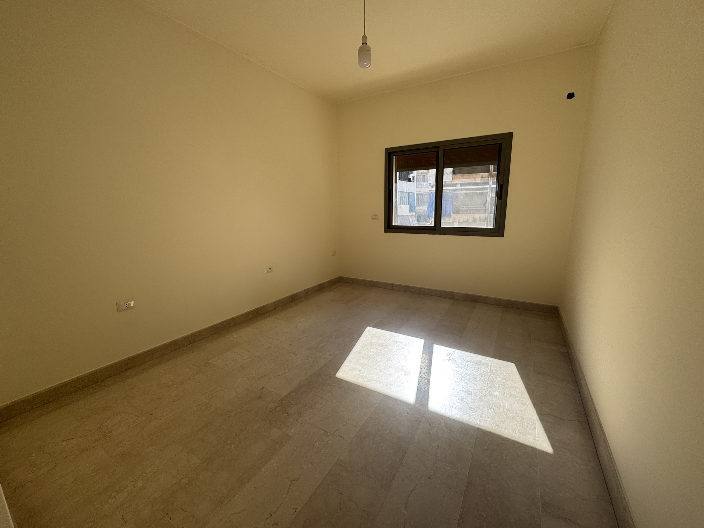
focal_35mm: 14
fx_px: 285
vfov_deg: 85.7
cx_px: 352
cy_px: 264
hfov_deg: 102.1
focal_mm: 2.22
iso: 40
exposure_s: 1/114
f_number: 2.2
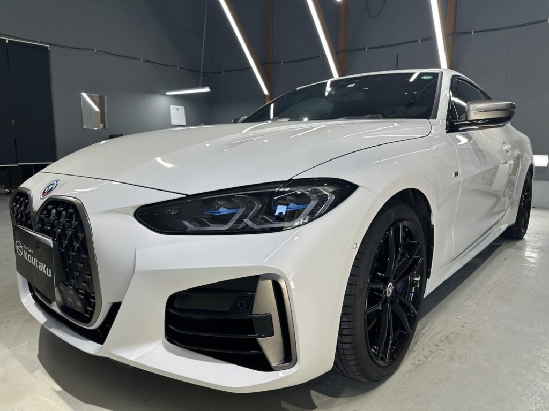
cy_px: 206
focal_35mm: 24
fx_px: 381
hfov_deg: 71.6
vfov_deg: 56.8
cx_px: 274
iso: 64
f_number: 1.78
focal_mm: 6.86
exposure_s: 1/183
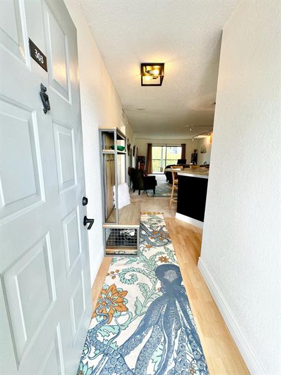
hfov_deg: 85.7
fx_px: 152
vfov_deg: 102.1
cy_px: 188
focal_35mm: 14
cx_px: 140
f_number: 2.2
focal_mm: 2.22
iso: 100
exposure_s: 1/120
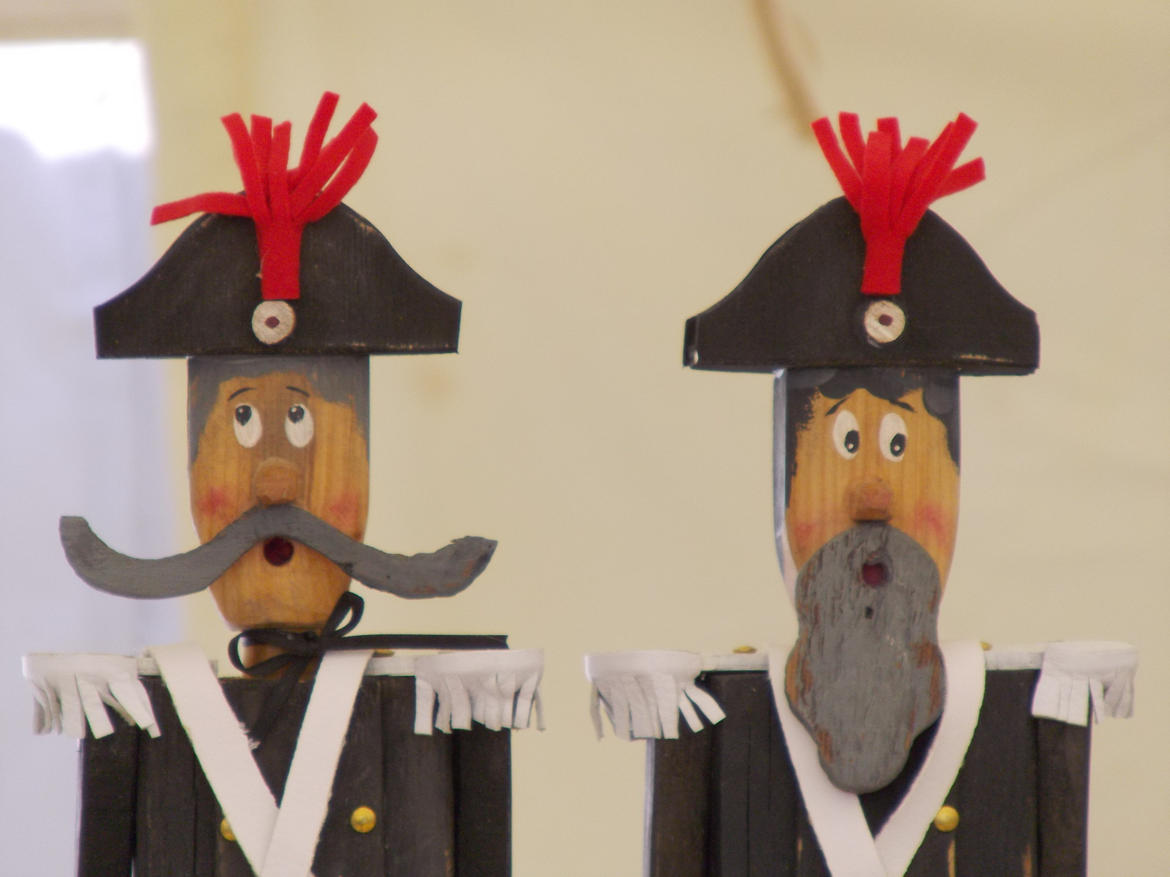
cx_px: 585
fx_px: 13011
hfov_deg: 5.1
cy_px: 438
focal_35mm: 385
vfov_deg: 3.9
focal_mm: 68.5
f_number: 4.1
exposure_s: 1/800
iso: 200
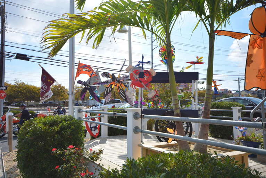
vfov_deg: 43.7
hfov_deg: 61.9
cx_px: 133
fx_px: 222
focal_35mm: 30
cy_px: 89
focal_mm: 20
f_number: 8
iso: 100
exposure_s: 1/320
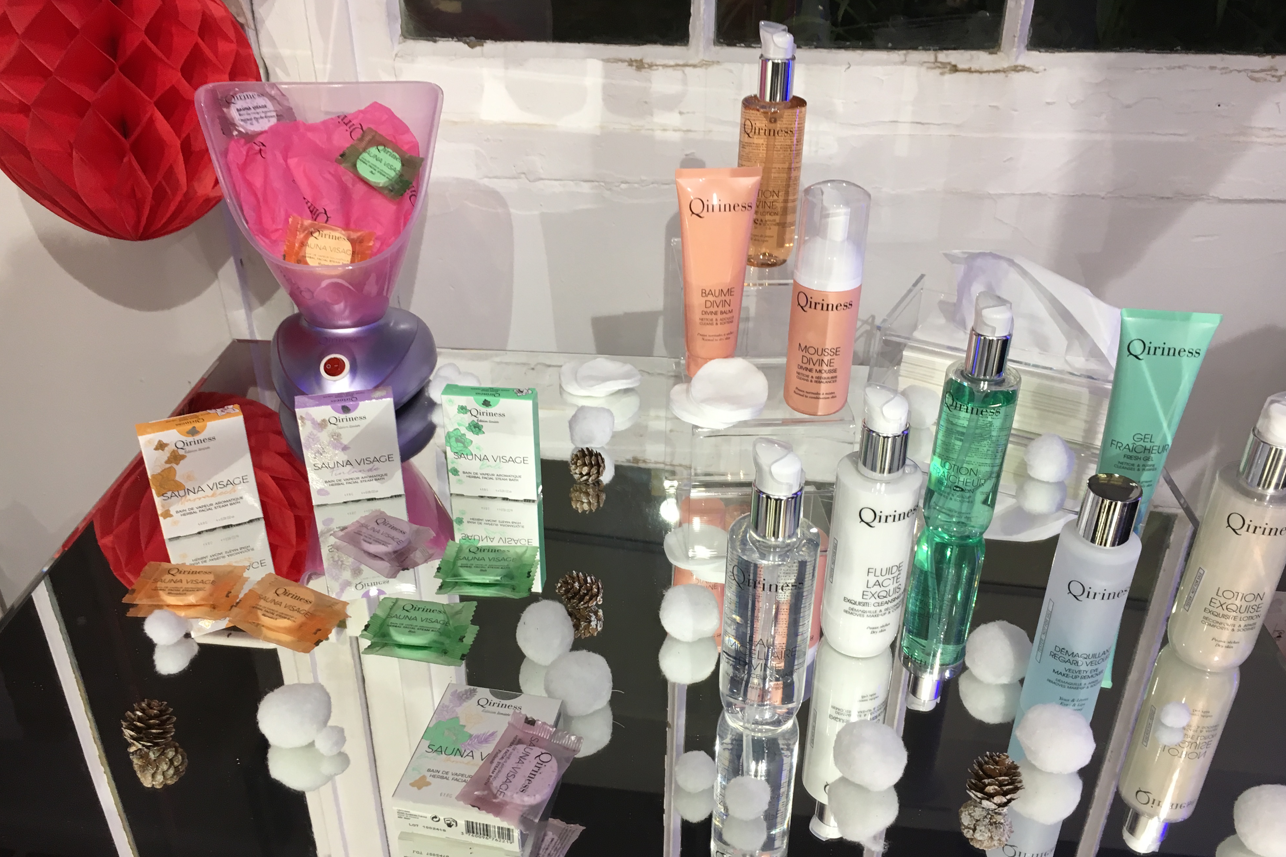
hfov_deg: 60.3
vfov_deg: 42.3
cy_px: 475
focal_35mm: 31
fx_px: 1107
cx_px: 659
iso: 80
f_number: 2.2
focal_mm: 4.15
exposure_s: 1/33
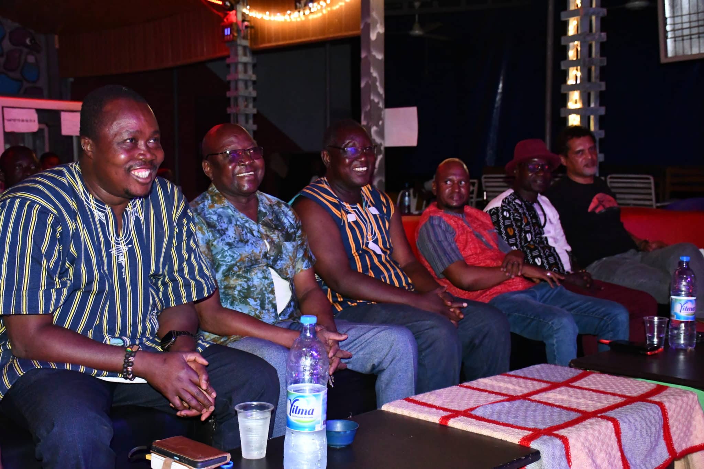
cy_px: 234
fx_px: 880
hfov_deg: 43.6
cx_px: 352
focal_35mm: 45
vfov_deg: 29.9
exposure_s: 1/60
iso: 6400
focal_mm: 30
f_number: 4
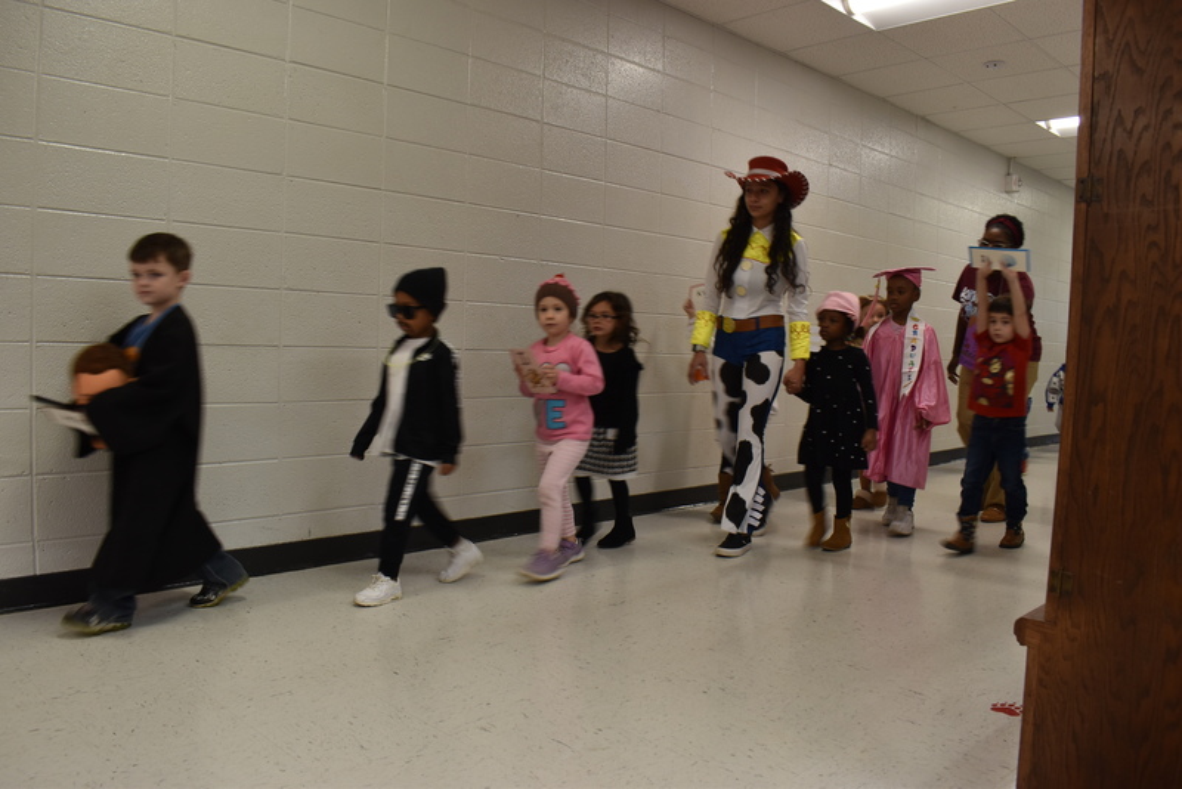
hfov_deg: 67.4
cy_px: 394
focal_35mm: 27
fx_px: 887
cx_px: 591
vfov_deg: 48.0
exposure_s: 1/30
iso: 320
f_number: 7.1
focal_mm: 18
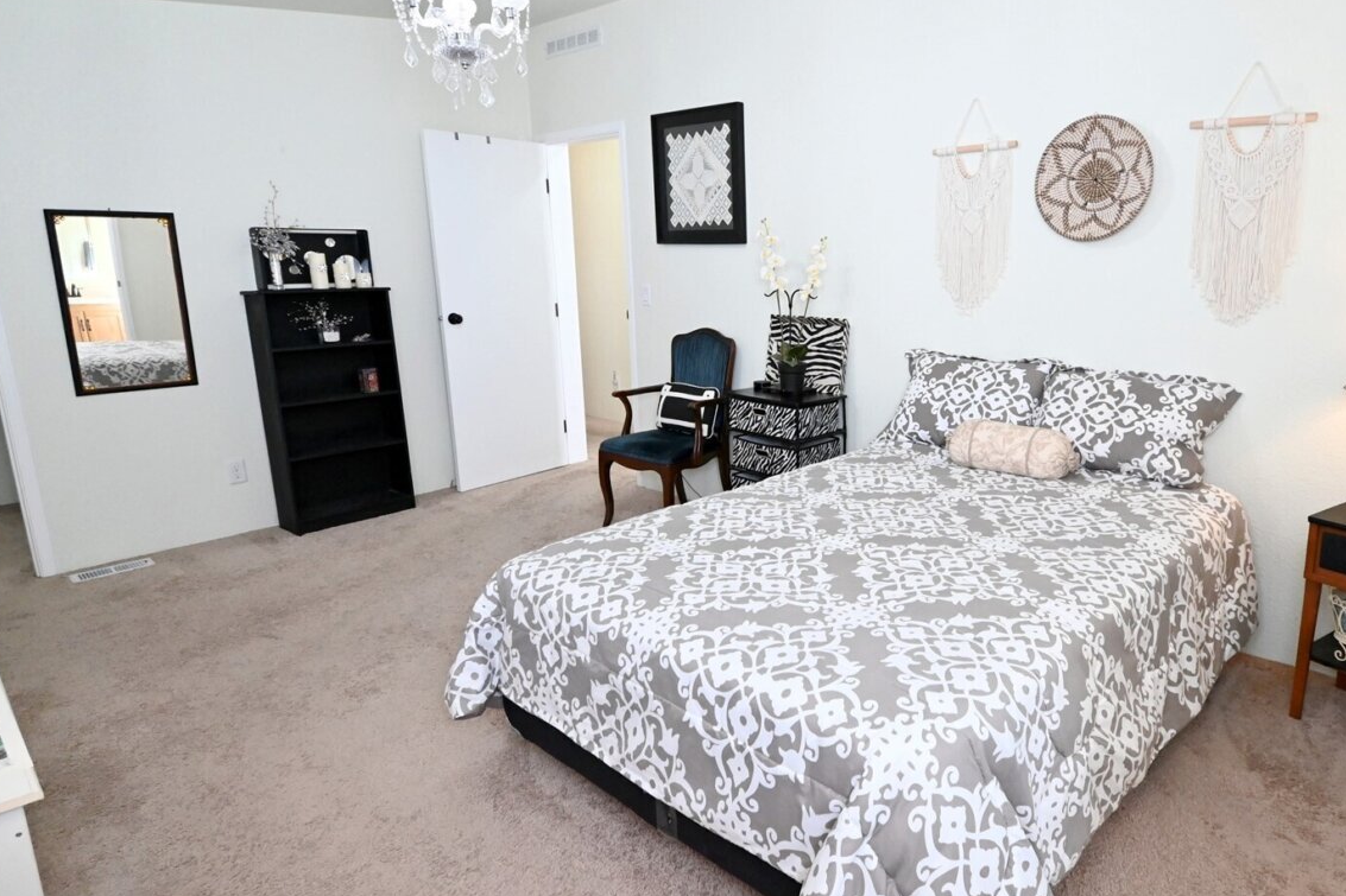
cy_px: 409
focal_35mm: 21
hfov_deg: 80.2
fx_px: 785
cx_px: 814
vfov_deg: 59.4
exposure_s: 1/125
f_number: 4.8
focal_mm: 11.5
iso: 2500
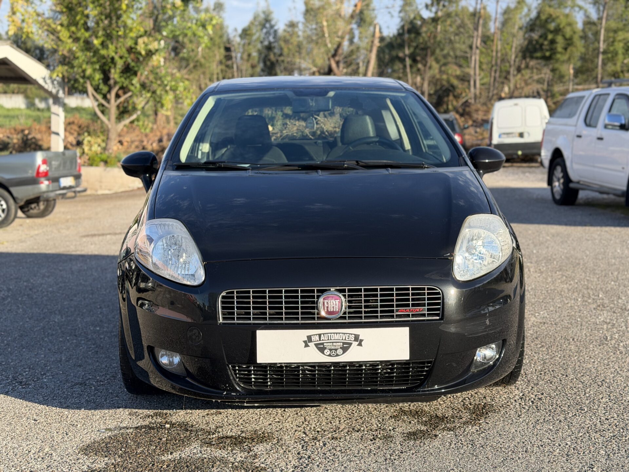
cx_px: 314
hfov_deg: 39.7
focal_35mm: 48
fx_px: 872
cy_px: 236
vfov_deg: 30.3
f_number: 1.78
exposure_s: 1/1608
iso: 100
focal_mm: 6.76
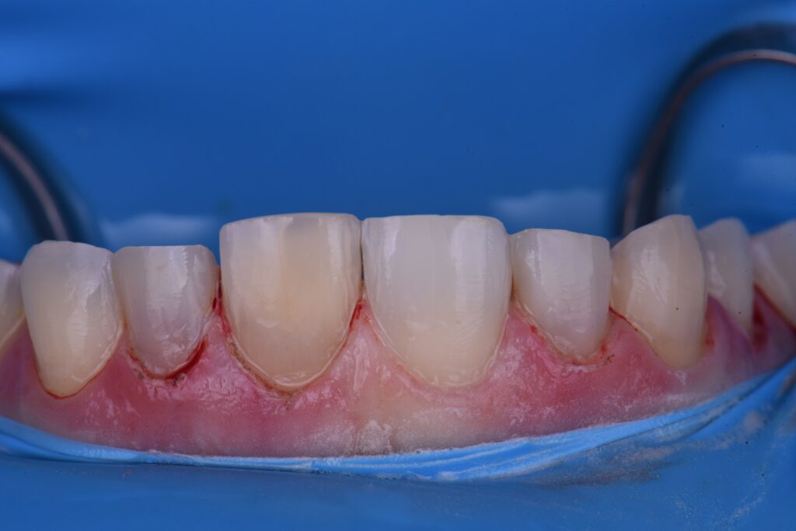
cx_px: 398
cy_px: 266
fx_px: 2323
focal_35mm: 105
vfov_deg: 13.1
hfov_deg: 19.4
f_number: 32
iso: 200
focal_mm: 105
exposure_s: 1/200
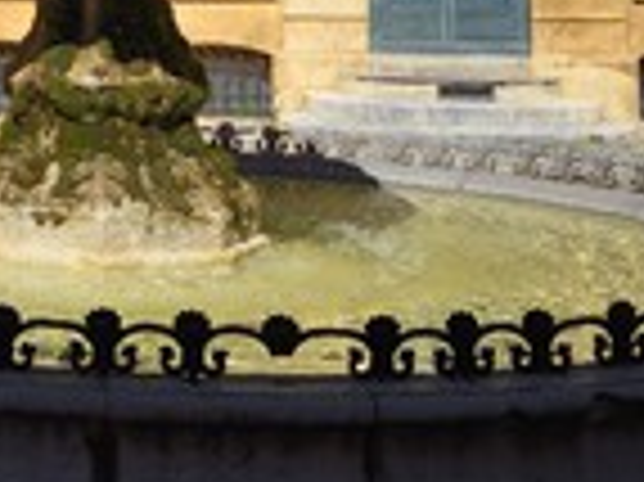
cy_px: -86
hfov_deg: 20.5
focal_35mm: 85
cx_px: -248
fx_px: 1580
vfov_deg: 16.7
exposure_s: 1/320
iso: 200
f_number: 13
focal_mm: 30
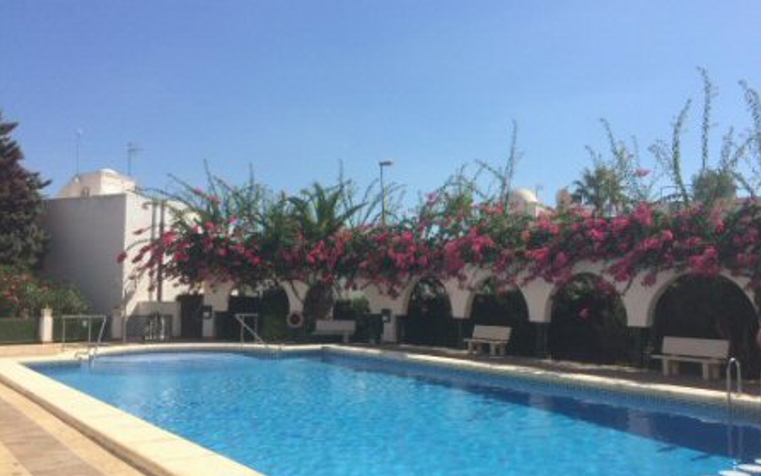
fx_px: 643
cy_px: 256
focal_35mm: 31
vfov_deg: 40.6
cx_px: 382
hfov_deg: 61.2
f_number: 2.2
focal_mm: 4.15
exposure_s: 1/3165
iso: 32
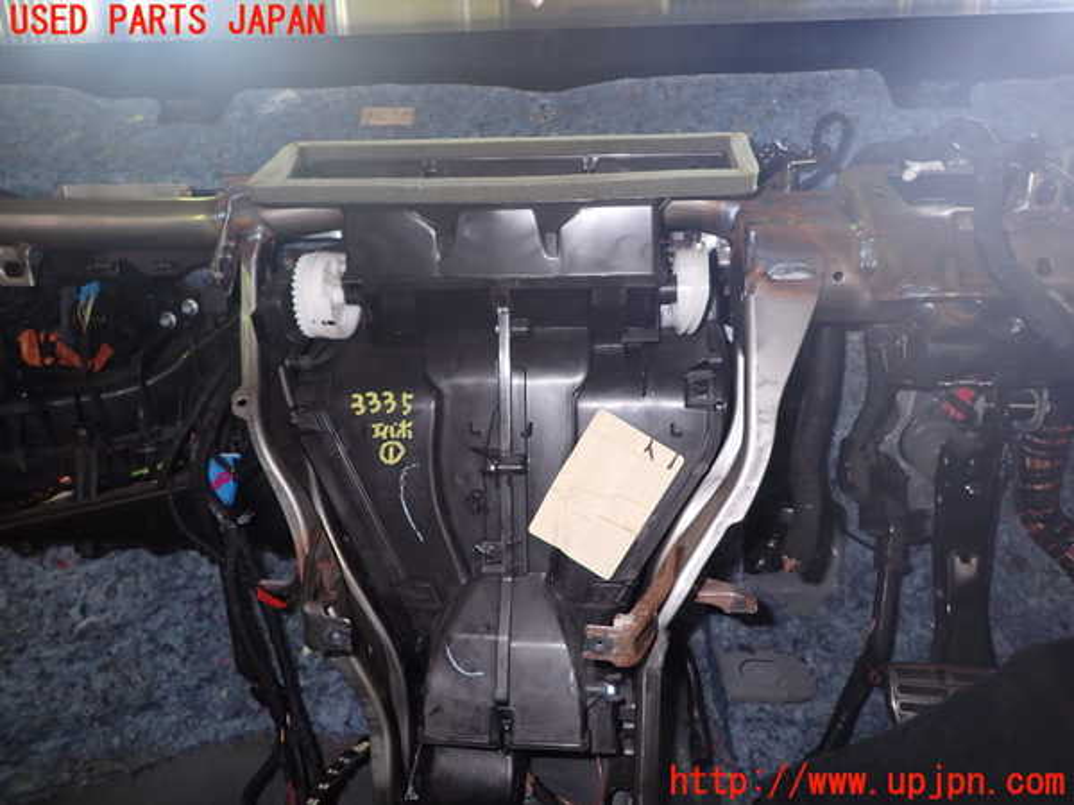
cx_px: 537
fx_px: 776
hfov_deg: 69.4
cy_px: 402
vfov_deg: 54.9
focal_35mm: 25
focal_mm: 4.5
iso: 200
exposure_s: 1/30
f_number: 2
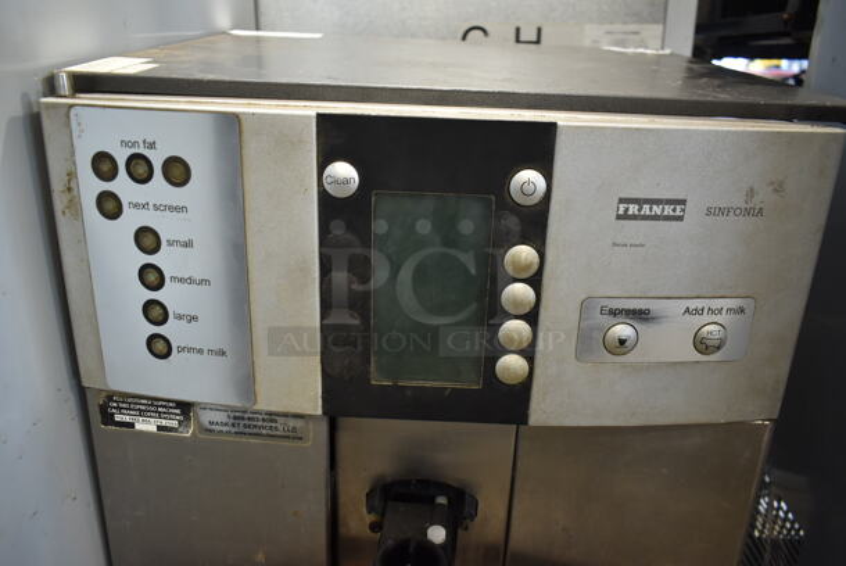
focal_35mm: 27
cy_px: 283
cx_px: 423
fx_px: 635
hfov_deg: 67.3
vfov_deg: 48.0
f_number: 3.5
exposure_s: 1/30
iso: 640
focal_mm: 18
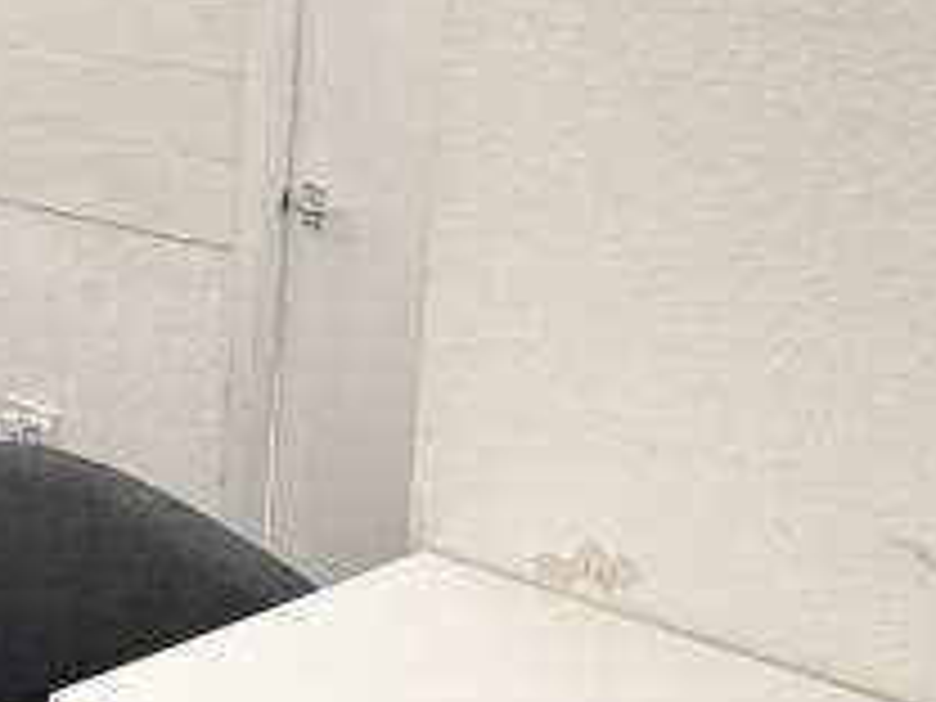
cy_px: 194
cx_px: -171
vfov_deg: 21.2
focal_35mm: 69
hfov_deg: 25.4
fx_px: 1866
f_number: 2.2
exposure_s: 1/99
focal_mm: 2.22
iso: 200
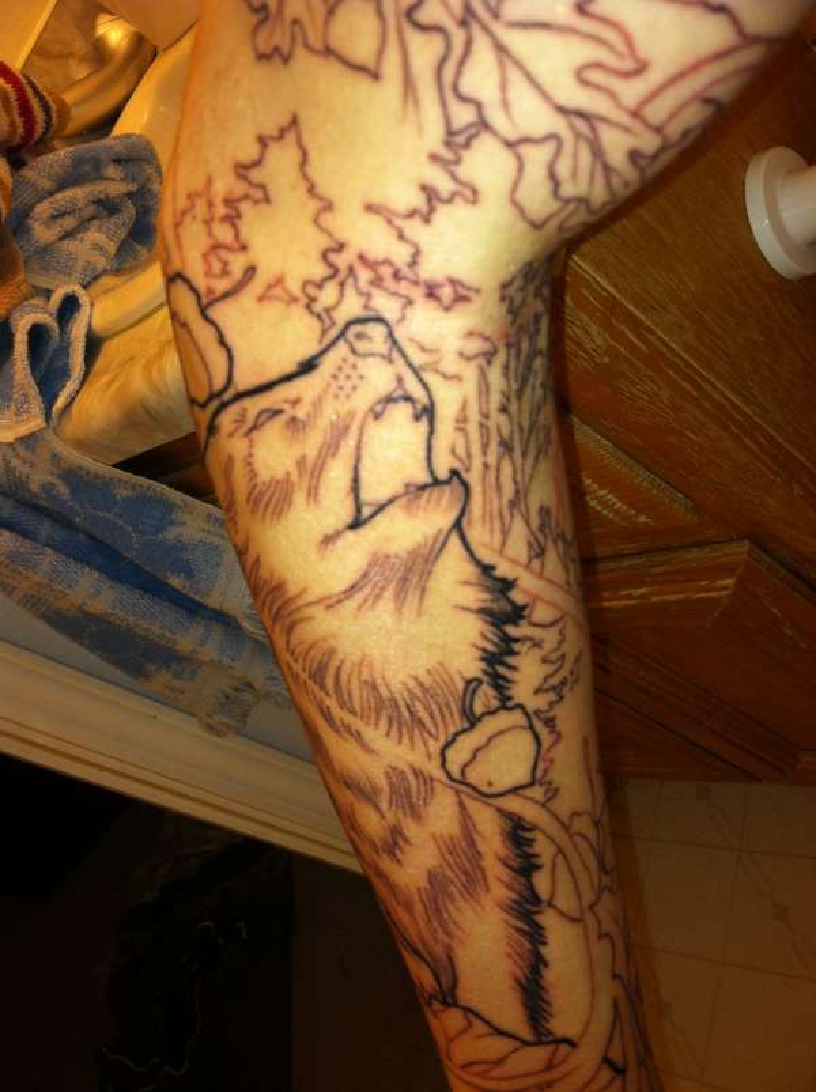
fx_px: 1103
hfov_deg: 40.6
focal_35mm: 35
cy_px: 546
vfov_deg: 52.7
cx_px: 408
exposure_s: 1/35
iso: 80
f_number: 2.8
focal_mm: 3.85
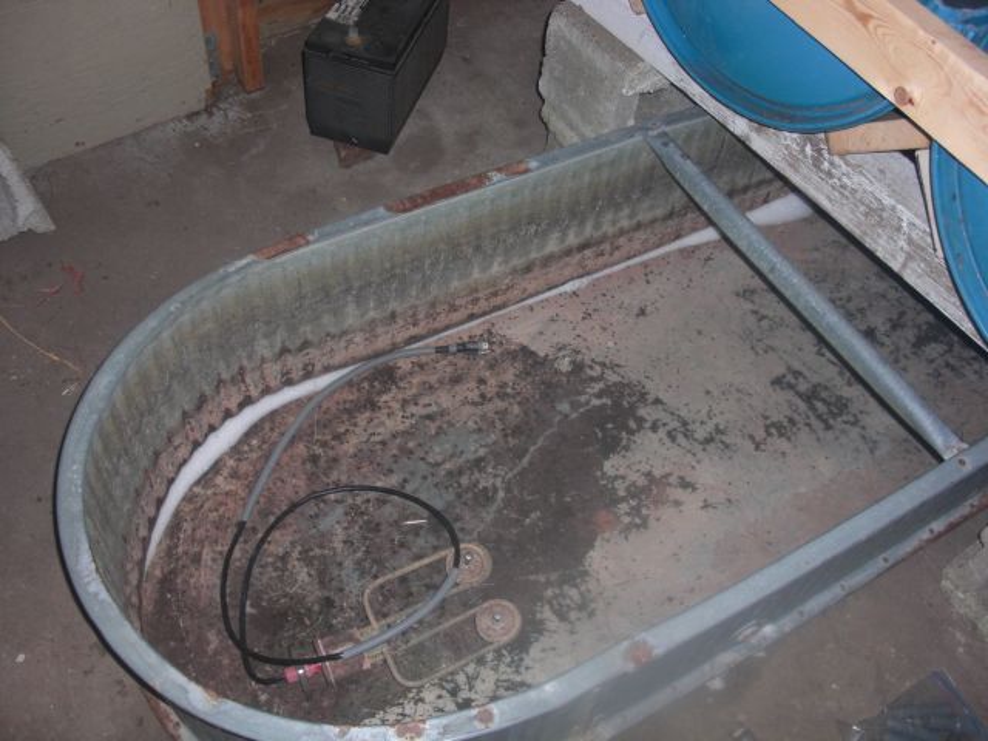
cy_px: 370
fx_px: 1028
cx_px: 494
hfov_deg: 51.4
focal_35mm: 36
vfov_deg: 39.7
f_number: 2.8
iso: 100
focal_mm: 6.3
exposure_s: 1/60
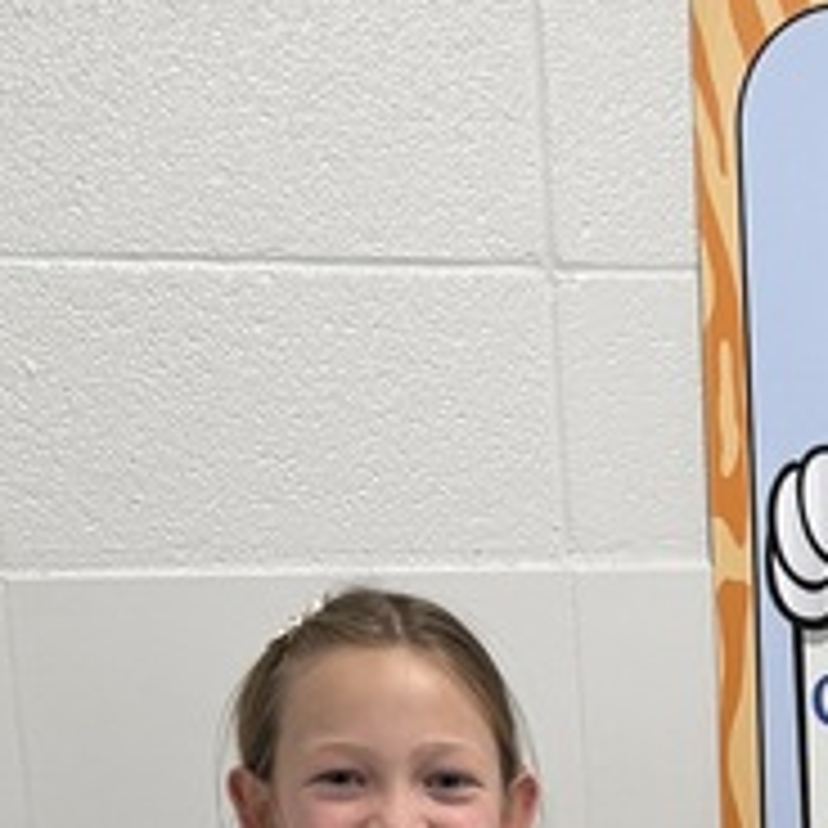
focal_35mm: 118
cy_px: 1449
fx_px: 3193
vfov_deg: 13.4
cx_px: 873
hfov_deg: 14.5
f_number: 1.78
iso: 200
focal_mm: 6.76
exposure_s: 1/120
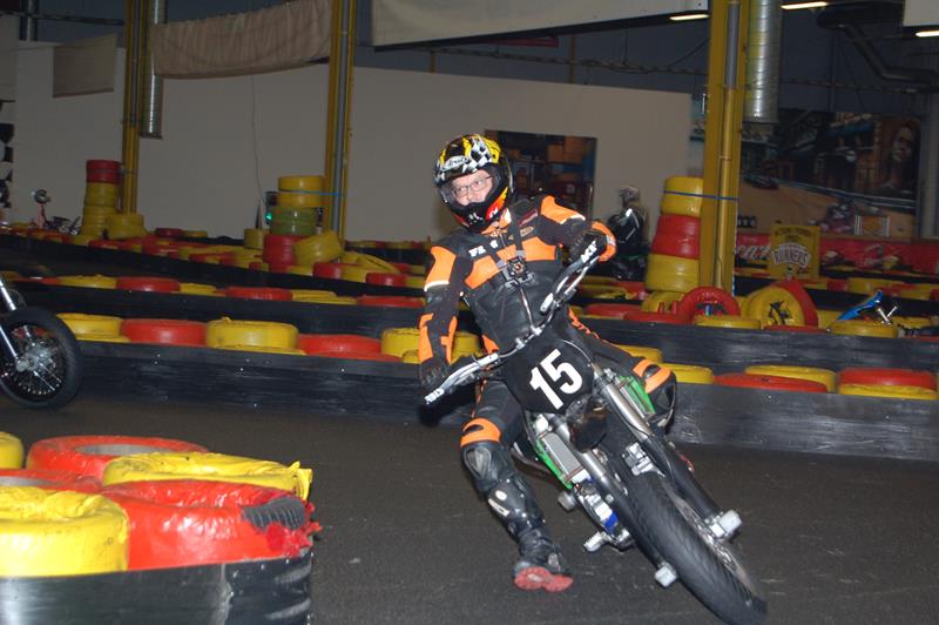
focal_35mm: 82
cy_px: 312
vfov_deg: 16.5
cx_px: 470
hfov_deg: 24.6
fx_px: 2150
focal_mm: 55
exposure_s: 1/60
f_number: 5.6
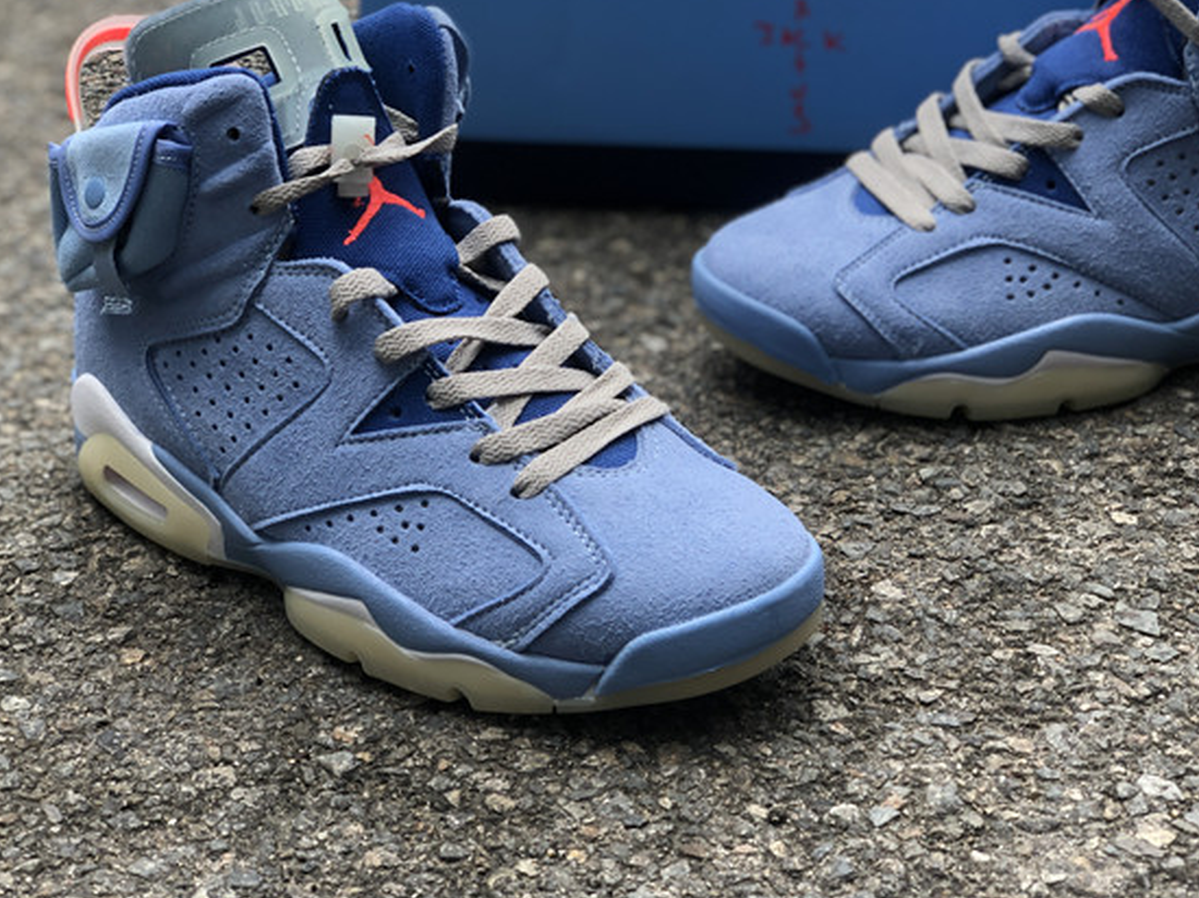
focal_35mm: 70
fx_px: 2424
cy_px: 328
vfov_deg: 20.9
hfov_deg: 27.8
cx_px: 676
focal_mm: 6
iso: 16
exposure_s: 1/296
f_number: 2.4
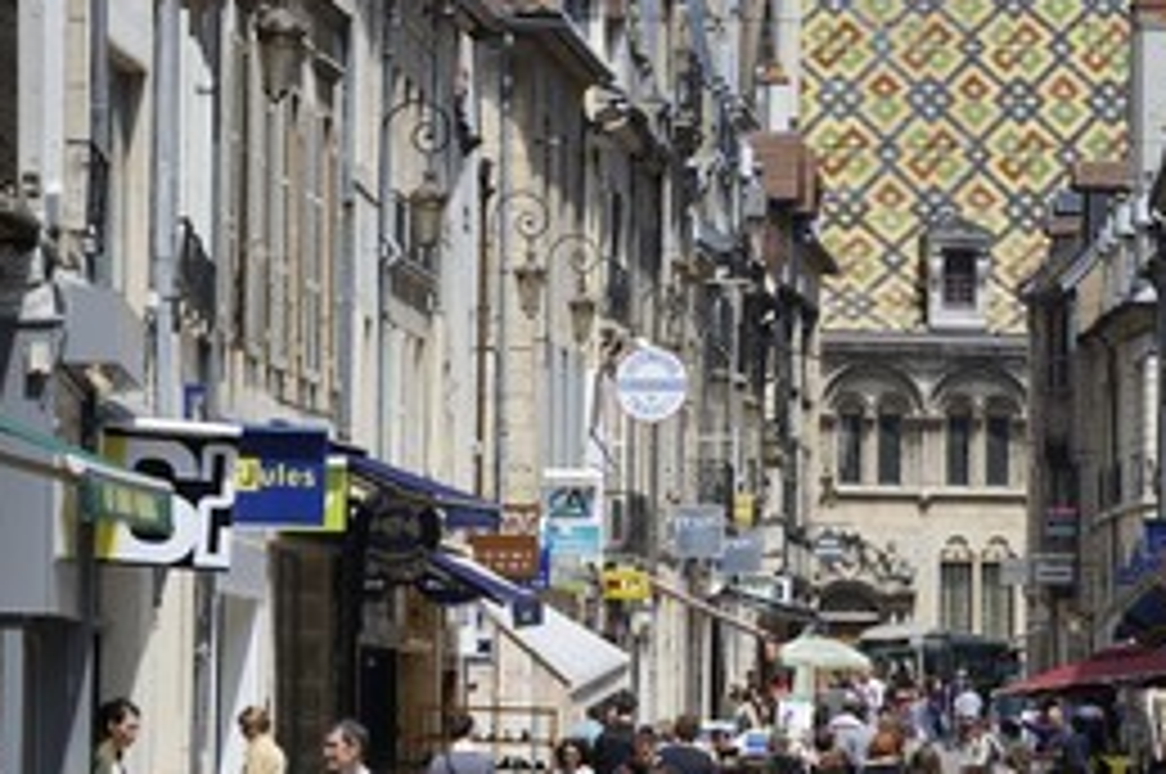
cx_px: 633
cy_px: 472
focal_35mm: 276
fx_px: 8928
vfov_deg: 5.0
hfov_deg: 7.5
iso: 200
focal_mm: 170
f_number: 10
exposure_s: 1/250
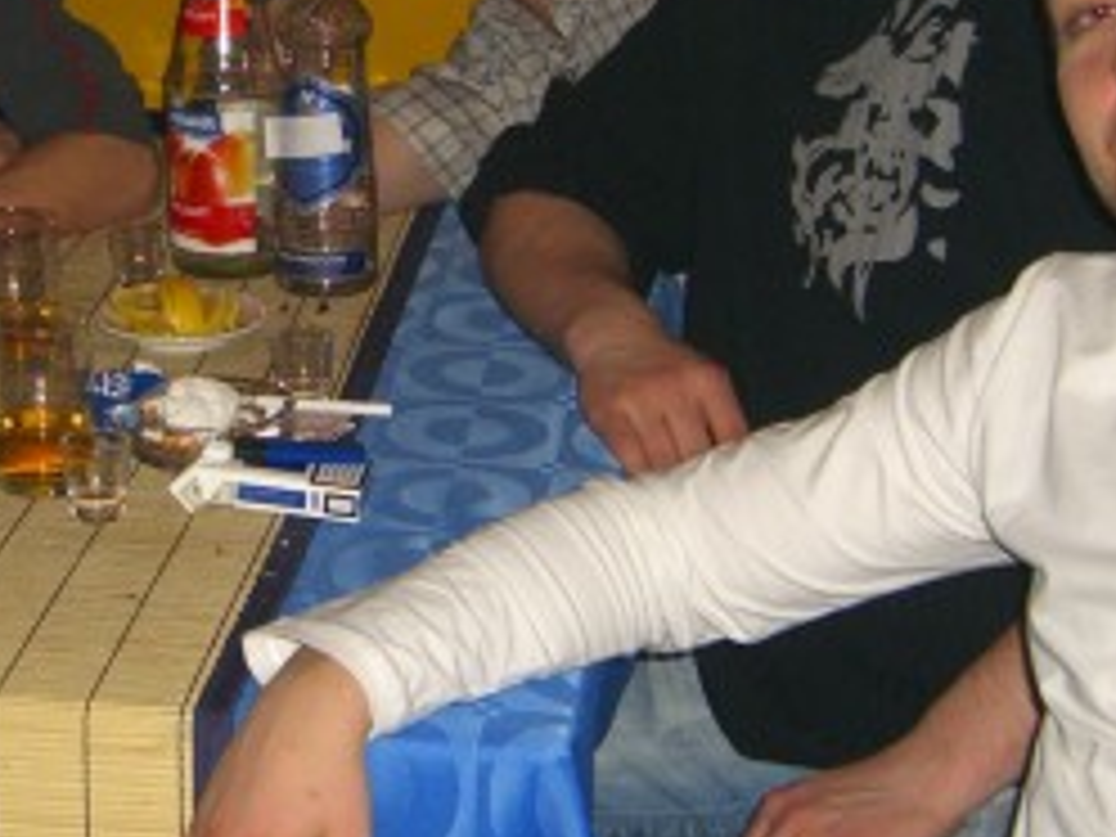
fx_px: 2966
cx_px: 320
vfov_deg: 16.0
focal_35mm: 92
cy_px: 220
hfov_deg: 21.2
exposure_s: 1/60
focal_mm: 7.9
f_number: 2.8
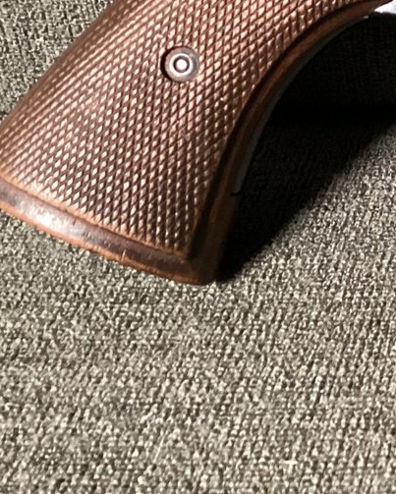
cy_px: 37
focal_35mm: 91
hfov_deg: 15.1
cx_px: 671
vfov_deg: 20.5
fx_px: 1332
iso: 400
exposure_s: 1/40
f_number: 2.4
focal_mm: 3.3
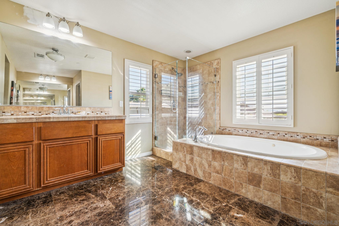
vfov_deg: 77.3
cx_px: 170
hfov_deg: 100.4
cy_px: 113
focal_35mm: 15
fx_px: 141
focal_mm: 15
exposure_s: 1/15
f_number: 8
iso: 200
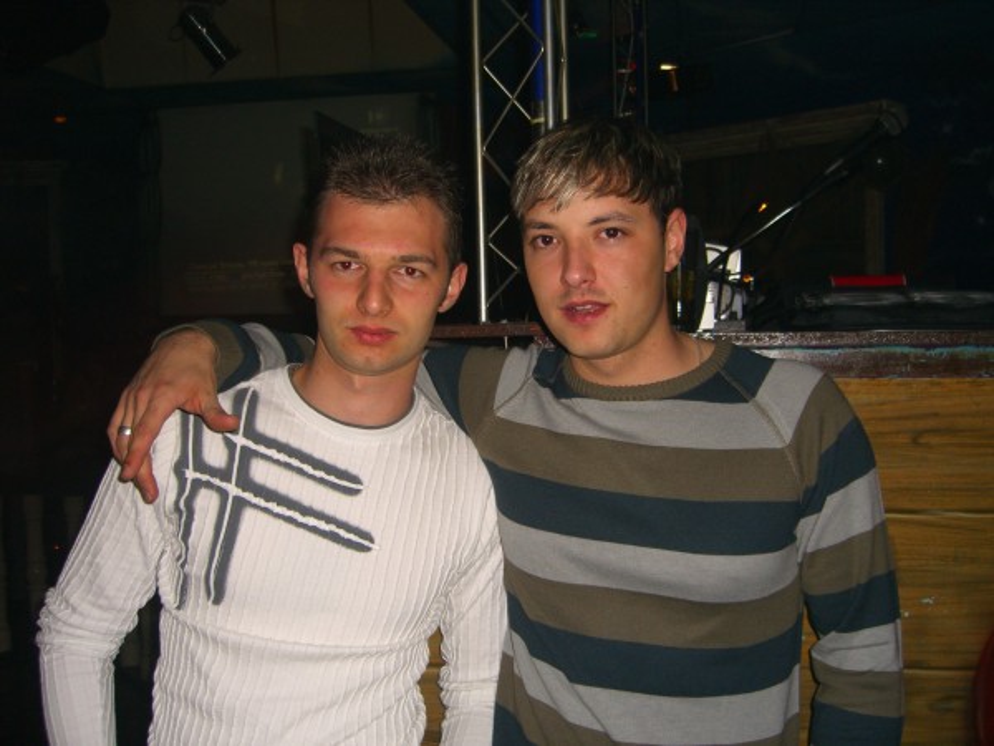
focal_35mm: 38
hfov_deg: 49.0
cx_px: 497
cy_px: 373
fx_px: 1091
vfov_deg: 37.7
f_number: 2.8
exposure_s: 1/60
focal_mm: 7.9
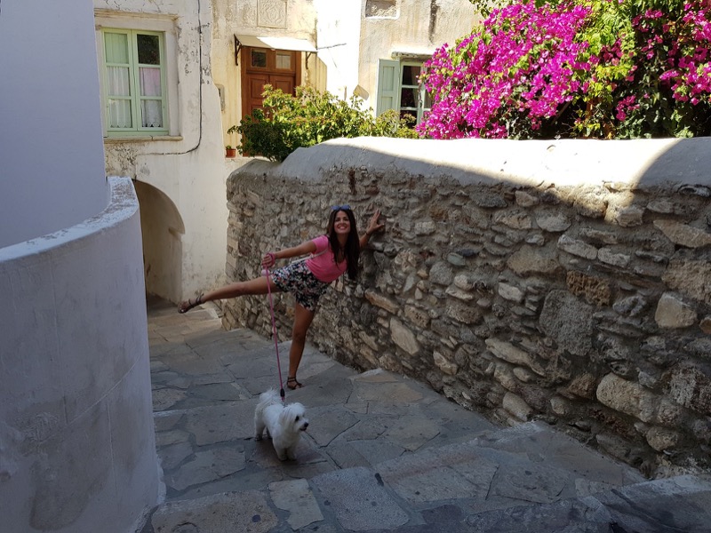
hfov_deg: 67.3
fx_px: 534
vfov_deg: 53.1
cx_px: 356
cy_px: 266
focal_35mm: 26
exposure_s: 1/906
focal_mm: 4.2
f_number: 1.7
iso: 40
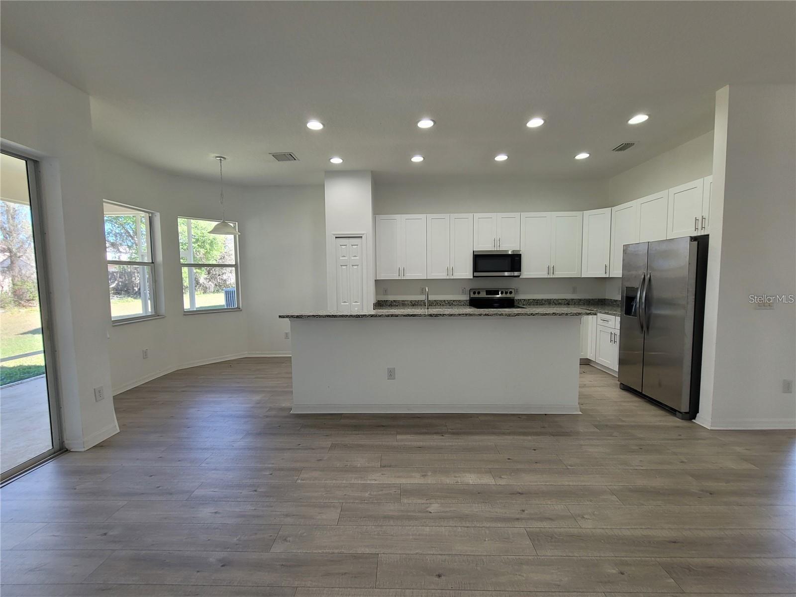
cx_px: 398
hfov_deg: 106.2
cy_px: 298
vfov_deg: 89.9
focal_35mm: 13
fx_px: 299
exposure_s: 1/60
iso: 80
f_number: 2.2
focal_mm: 2.2
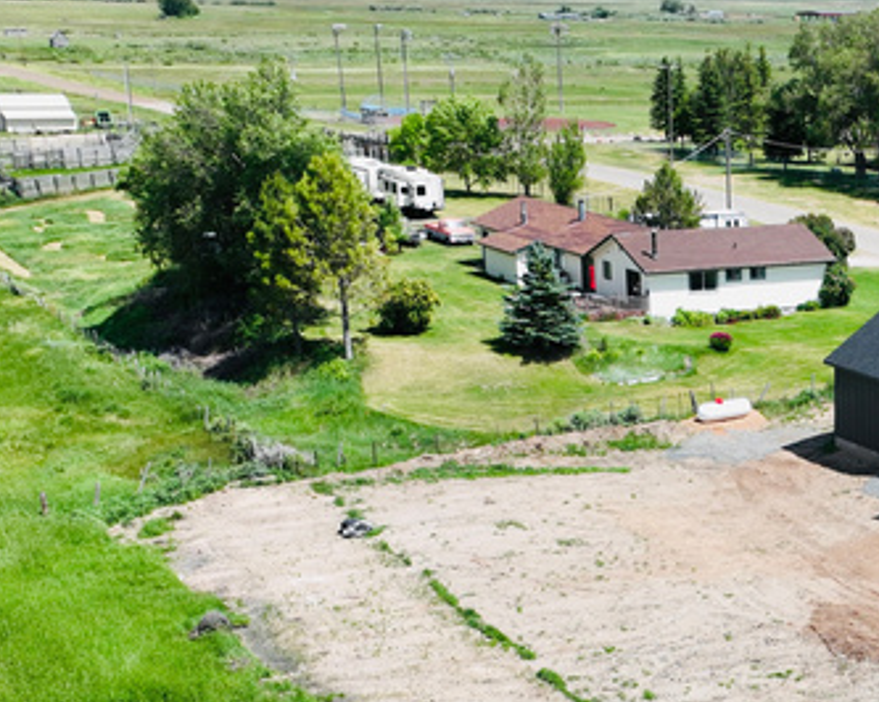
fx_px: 1872
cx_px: 934
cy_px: 793
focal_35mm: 72
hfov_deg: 24.8
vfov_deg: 20.2
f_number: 2.8
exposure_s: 1/1600
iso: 100
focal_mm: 12.29
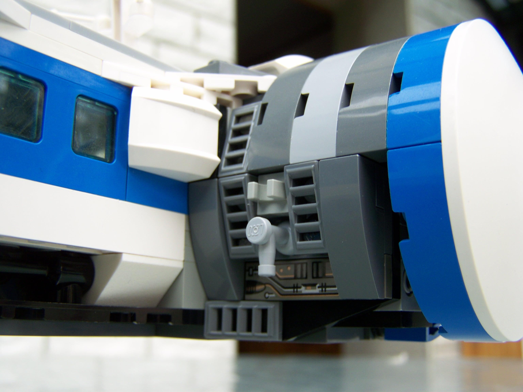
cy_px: 196
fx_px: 574
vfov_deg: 37.7
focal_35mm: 38
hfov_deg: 49.0
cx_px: 262
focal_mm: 6.3
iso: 64
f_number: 2.8
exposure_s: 1/80
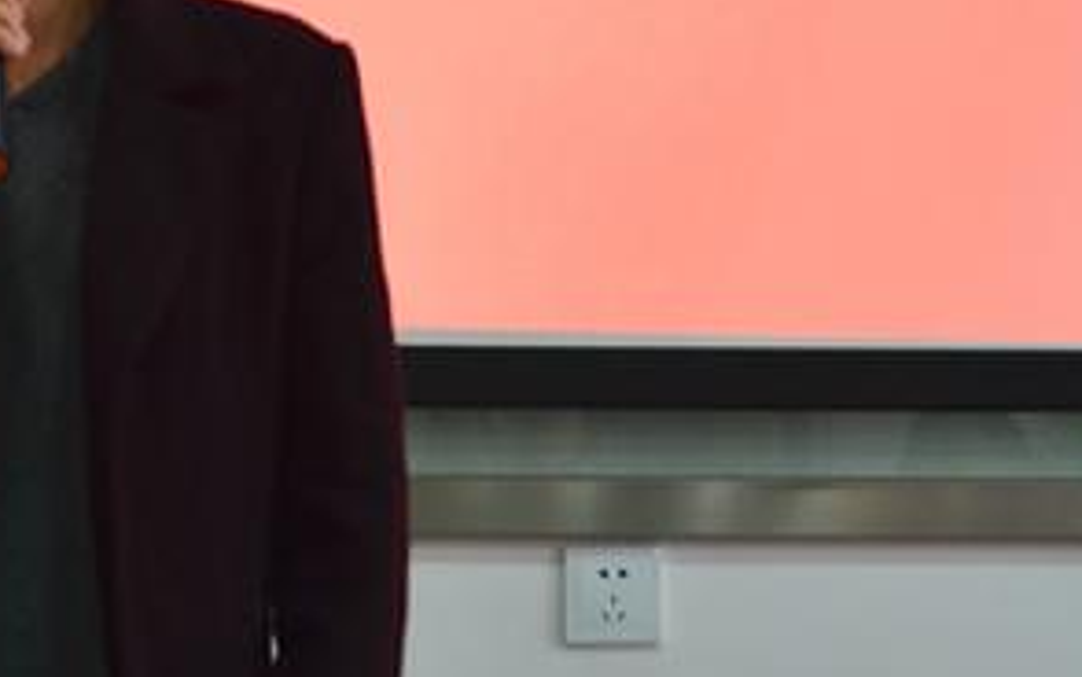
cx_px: 243
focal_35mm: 166
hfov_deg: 12.6
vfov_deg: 7.9
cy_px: 79
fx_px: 4897
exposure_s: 1/60
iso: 720
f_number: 4.5
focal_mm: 40
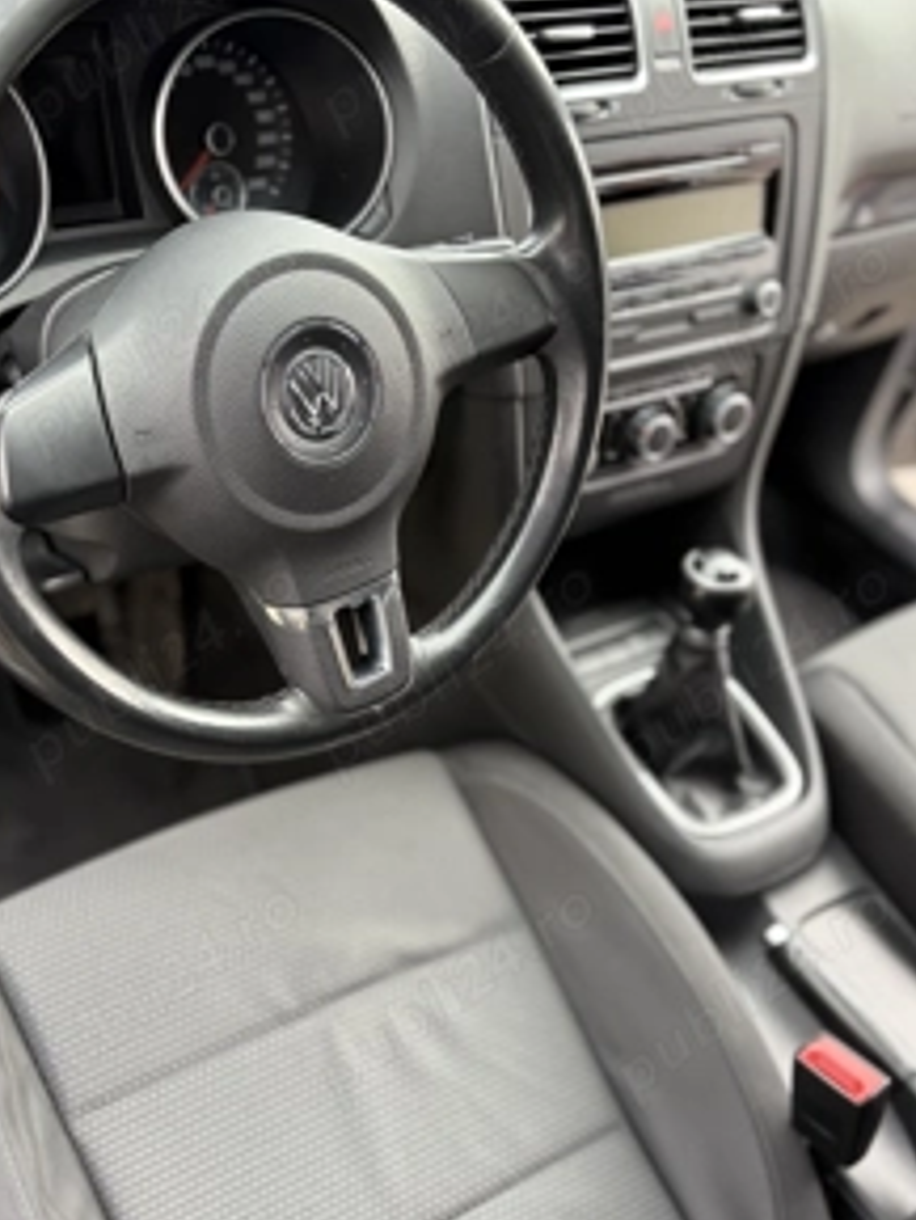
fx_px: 1269
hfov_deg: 39.2
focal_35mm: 36
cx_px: 308
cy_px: 739
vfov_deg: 51.0
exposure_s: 1/125
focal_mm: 5.96
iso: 50
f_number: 1.6
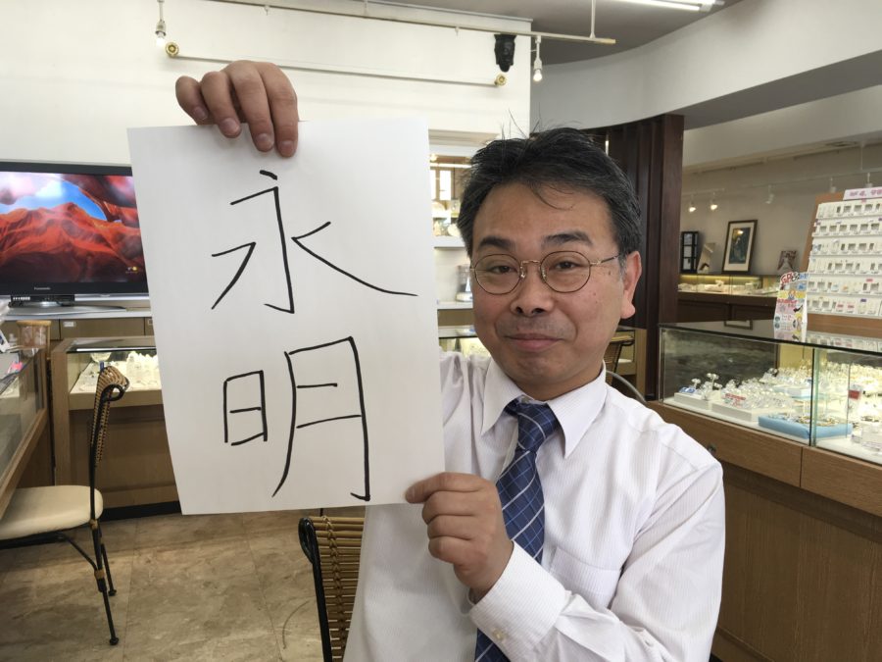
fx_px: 739
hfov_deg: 61.7
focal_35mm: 29
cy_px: 331
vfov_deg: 48.2
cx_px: 441
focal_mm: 4.15
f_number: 2.2
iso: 32
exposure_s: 1/50
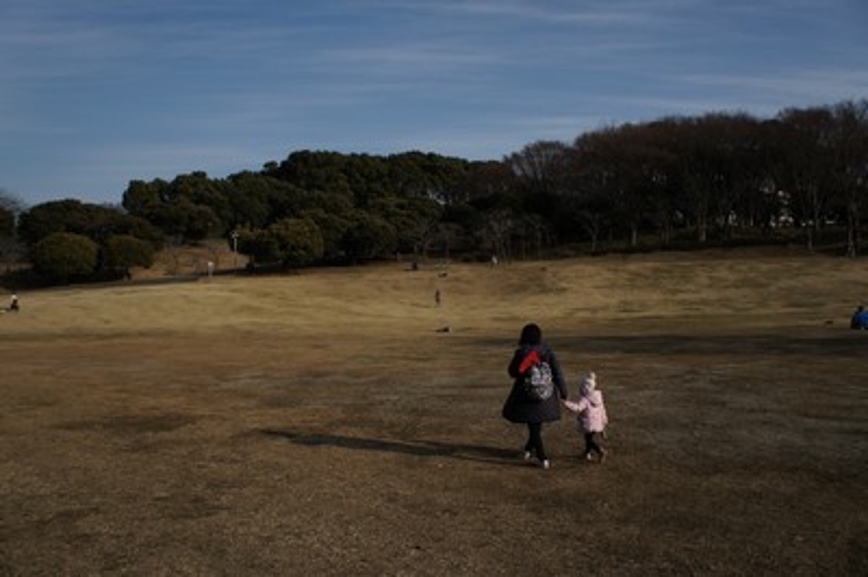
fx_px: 650
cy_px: 288
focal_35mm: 27
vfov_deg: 47.9
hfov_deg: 67.4
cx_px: 434
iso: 200
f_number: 8
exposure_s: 1/1000
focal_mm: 18
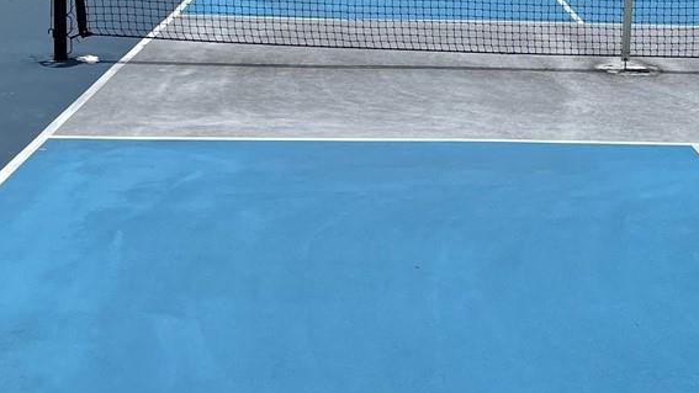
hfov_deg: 26.2
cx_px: 512
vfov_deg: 15.0
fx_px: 1483
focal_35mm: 80
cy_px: 73
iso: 32
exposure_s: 1/7813
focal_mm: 4.2
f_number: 1.6
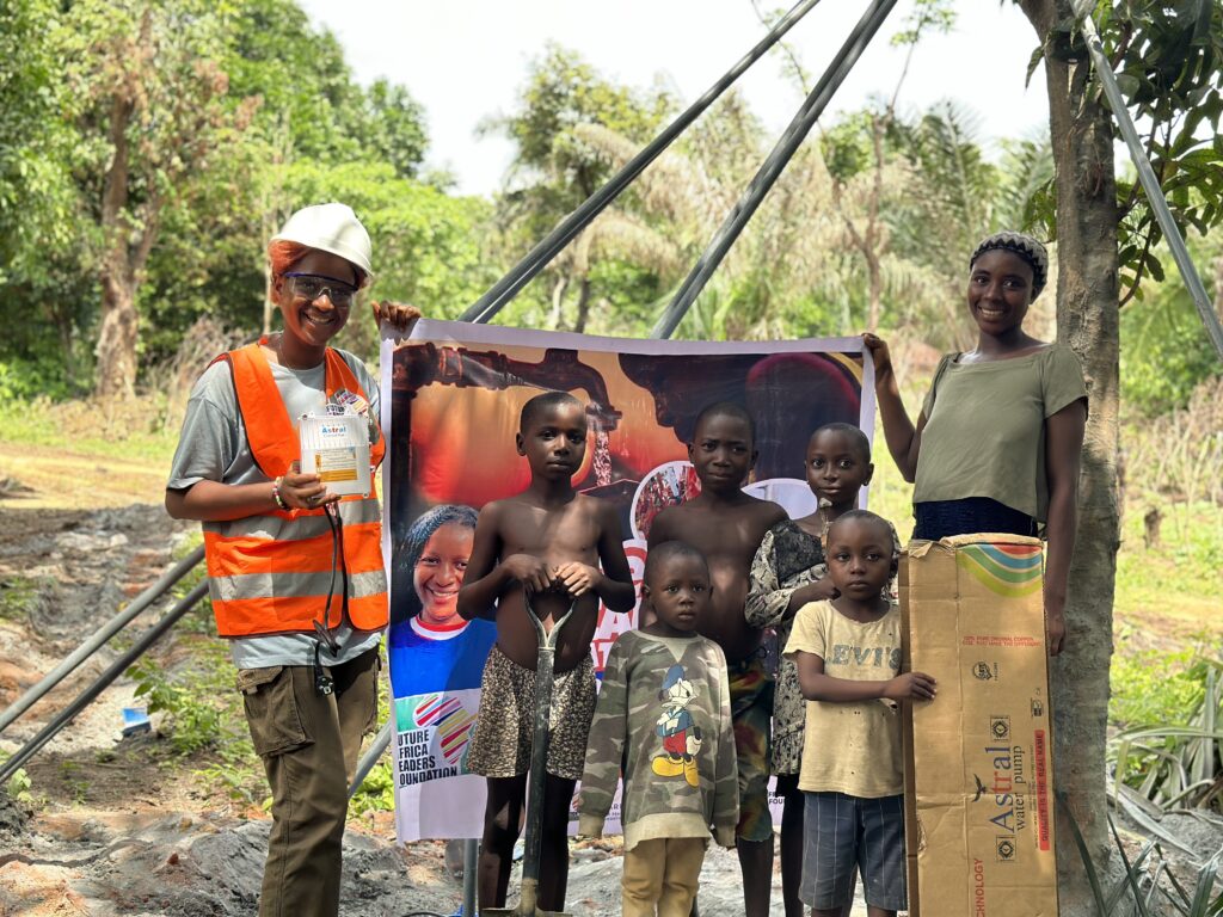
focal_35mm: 48
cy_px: 458
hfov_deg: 39.7
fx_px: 1696
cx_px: 612
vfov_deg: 30.3
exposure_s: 1/659
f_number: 1.78
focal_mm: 6.86
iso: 80
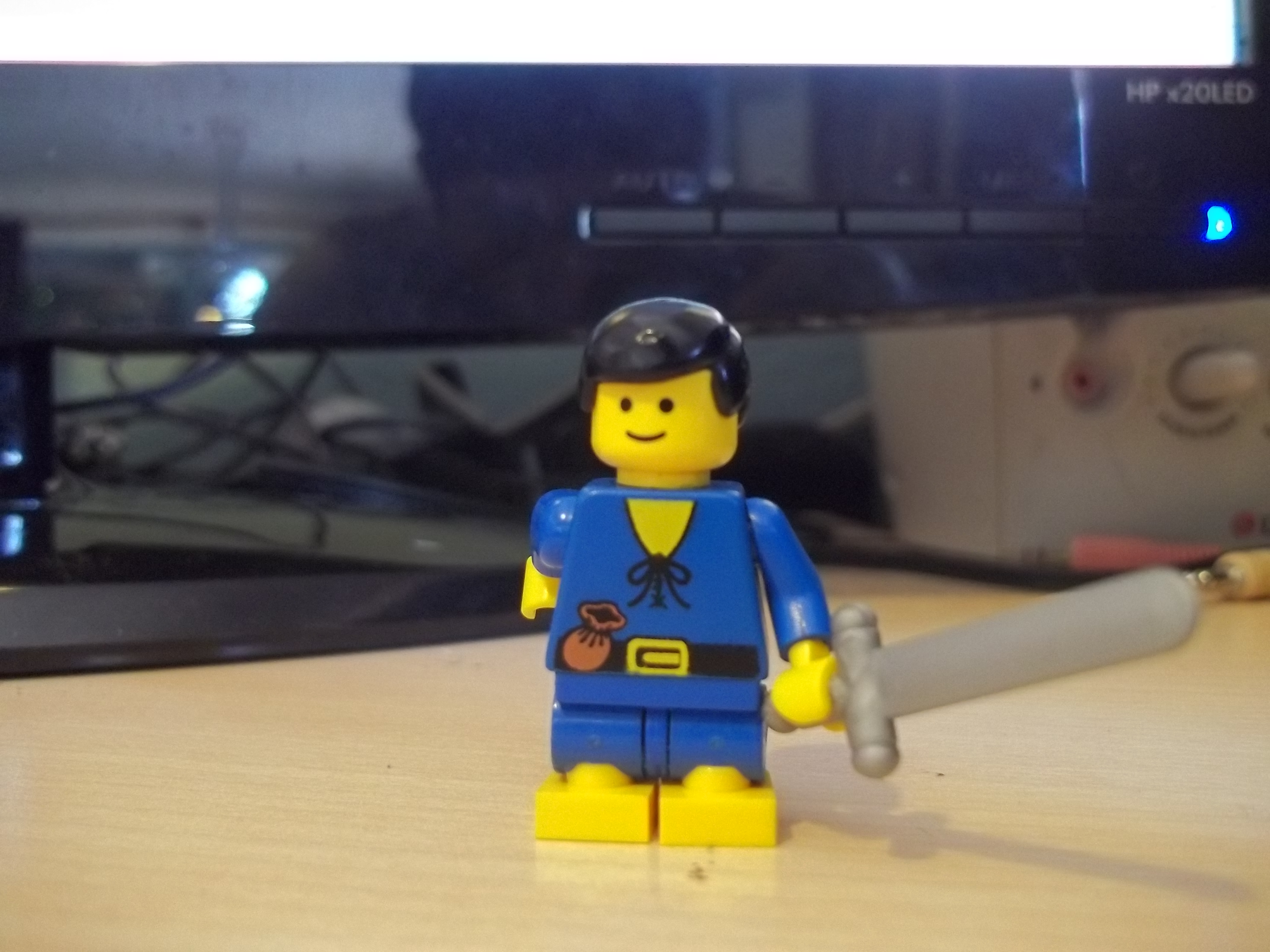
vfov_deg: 44.2
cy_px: 476
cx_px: 635
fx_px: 1174
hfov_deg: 56.8
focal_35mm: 32
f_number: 2.9
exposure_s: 1/8
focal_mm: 5.7
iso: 286
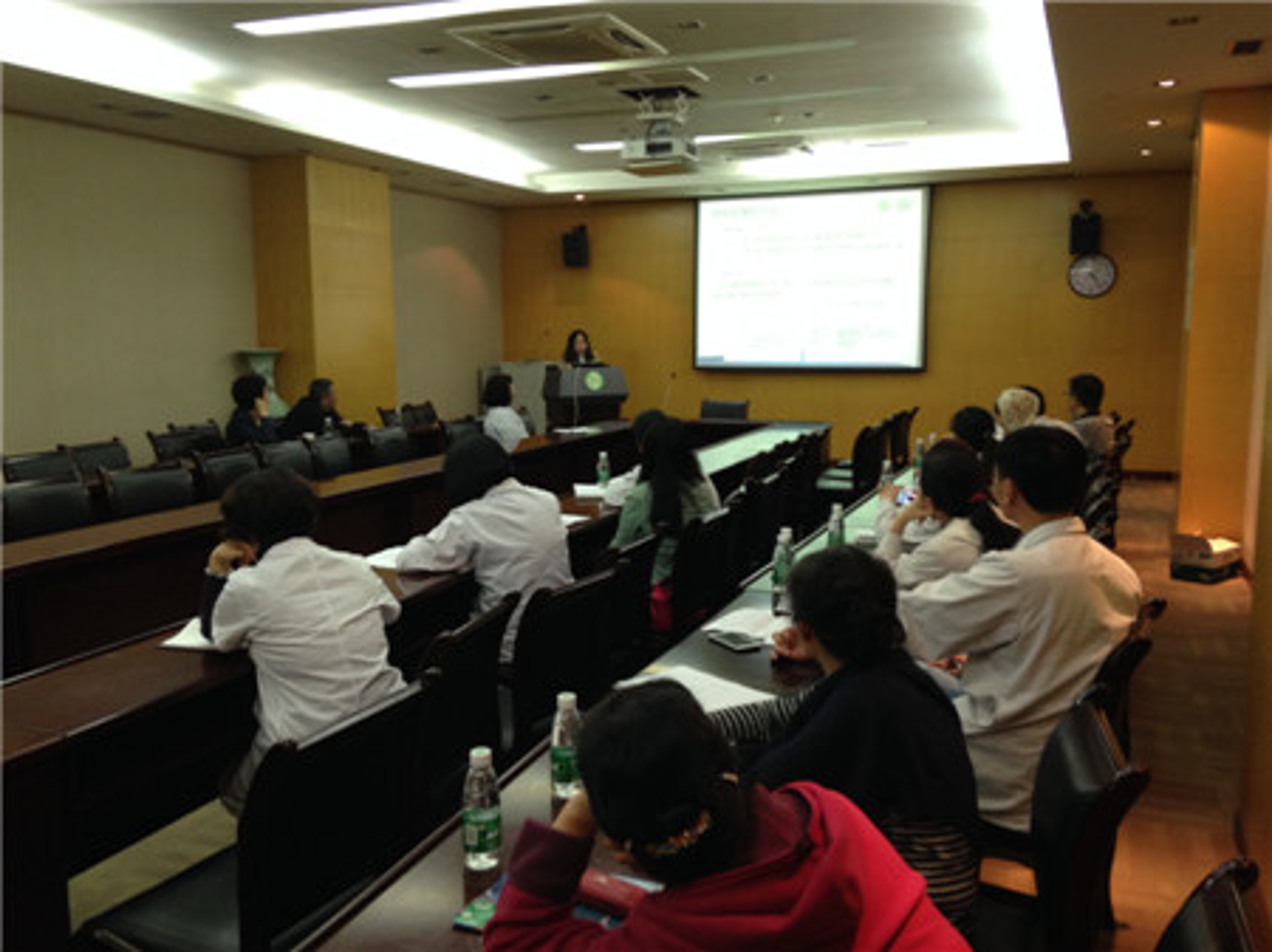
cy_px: 476
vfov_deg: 42.9
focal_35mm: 33
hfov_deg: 55.4
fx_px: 1212
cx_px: 636
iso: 125
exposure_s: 1/20
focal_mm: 4.12
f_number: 2.4
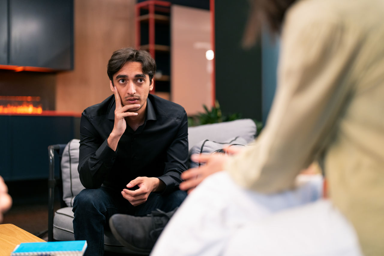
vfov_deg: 27.0
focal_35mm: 50
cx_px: 192
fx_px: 533
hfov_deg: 39.6
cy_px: 128
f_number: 1.2
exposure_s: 1/125
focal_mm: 50
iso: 800
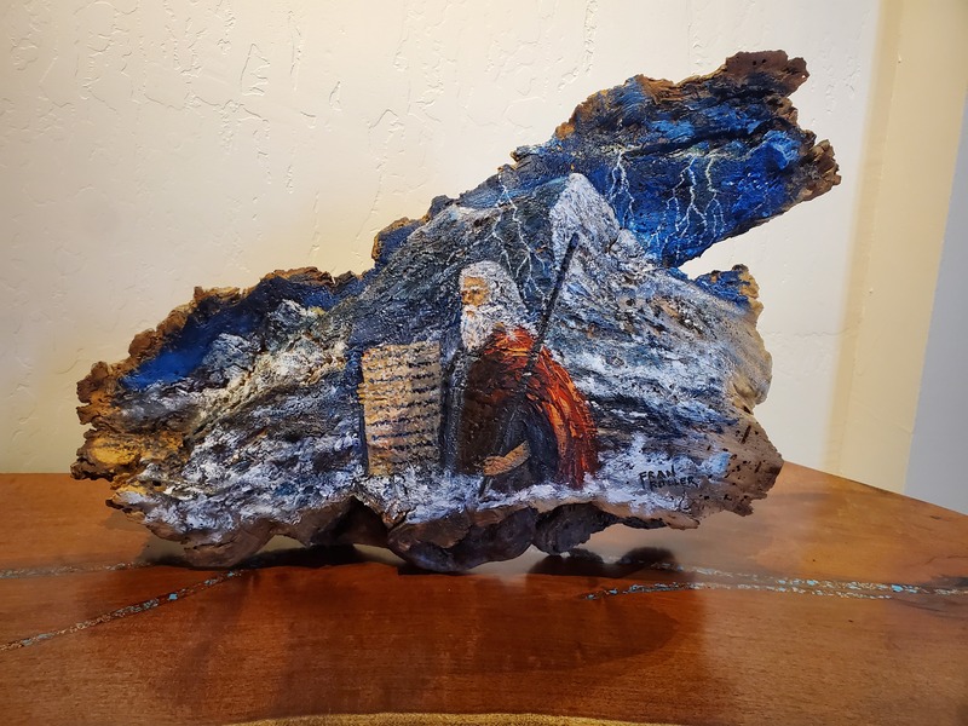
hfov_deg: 67.3
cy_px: 363
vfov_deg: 53.1
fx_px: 727
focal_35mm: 26
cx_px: 484
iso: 320
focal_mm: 4.3
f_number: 2.4
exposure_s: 1/120
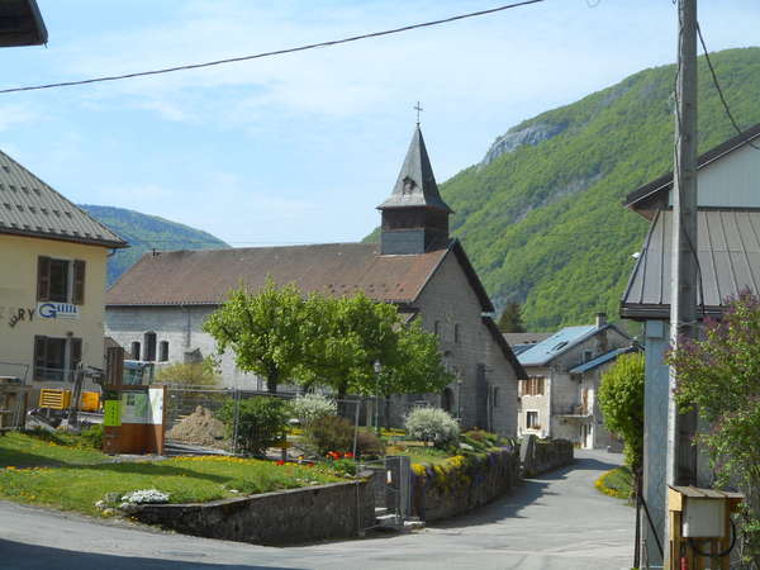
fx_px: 1691
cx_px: 380
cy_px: 285
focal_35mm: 77
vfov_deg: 19.1
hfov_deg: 25.3
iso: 80
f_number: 5.5
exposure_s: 1/320
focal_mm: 13.8
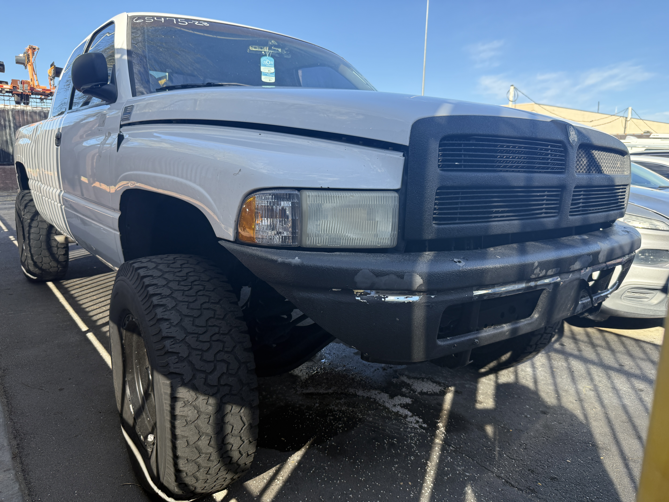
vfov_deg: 56.8
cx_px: 334
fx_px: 464
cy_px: 251
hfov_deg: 71.6
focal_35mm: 24
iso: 100
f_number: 1.78
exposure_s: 1/1106
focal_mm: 6.76
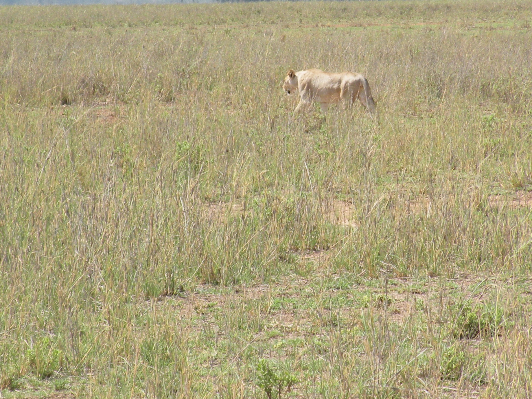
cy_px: 157
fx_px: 5732
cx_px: 353
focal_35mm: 373
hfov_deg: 5.3
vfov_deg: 4.0
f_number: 6.3
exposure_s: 1/277
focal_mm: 33.3
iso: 64
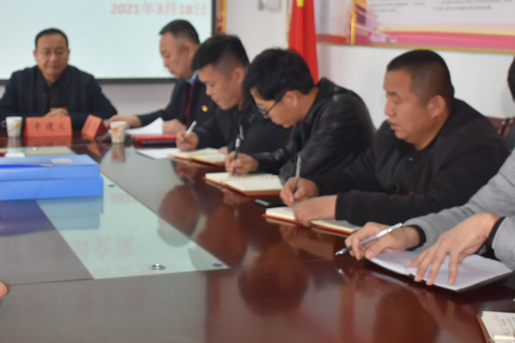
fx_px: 801
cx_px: 211
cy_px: 124
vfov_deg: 24.1
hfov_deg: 35.5
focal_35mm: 56
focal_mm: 18
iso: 640
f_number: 3.5
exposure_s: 1/60
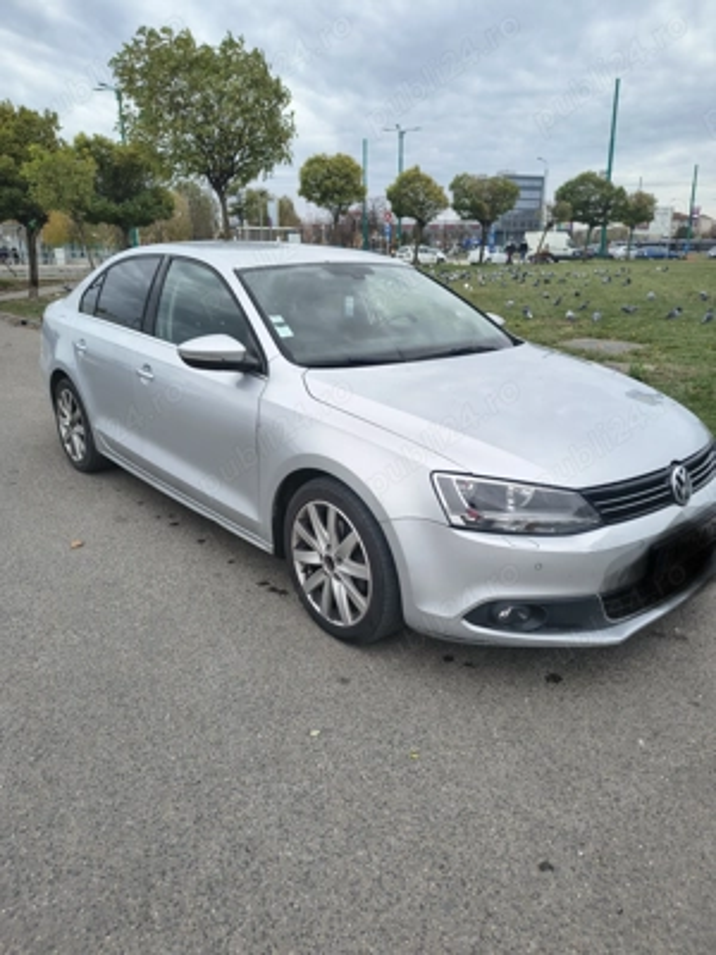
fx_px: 662
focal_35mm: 24
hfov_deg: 56.8
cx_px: 358
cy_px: 478
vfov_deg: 71.6
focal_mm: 5.56
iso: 100
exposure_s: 1/527
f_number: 1.8
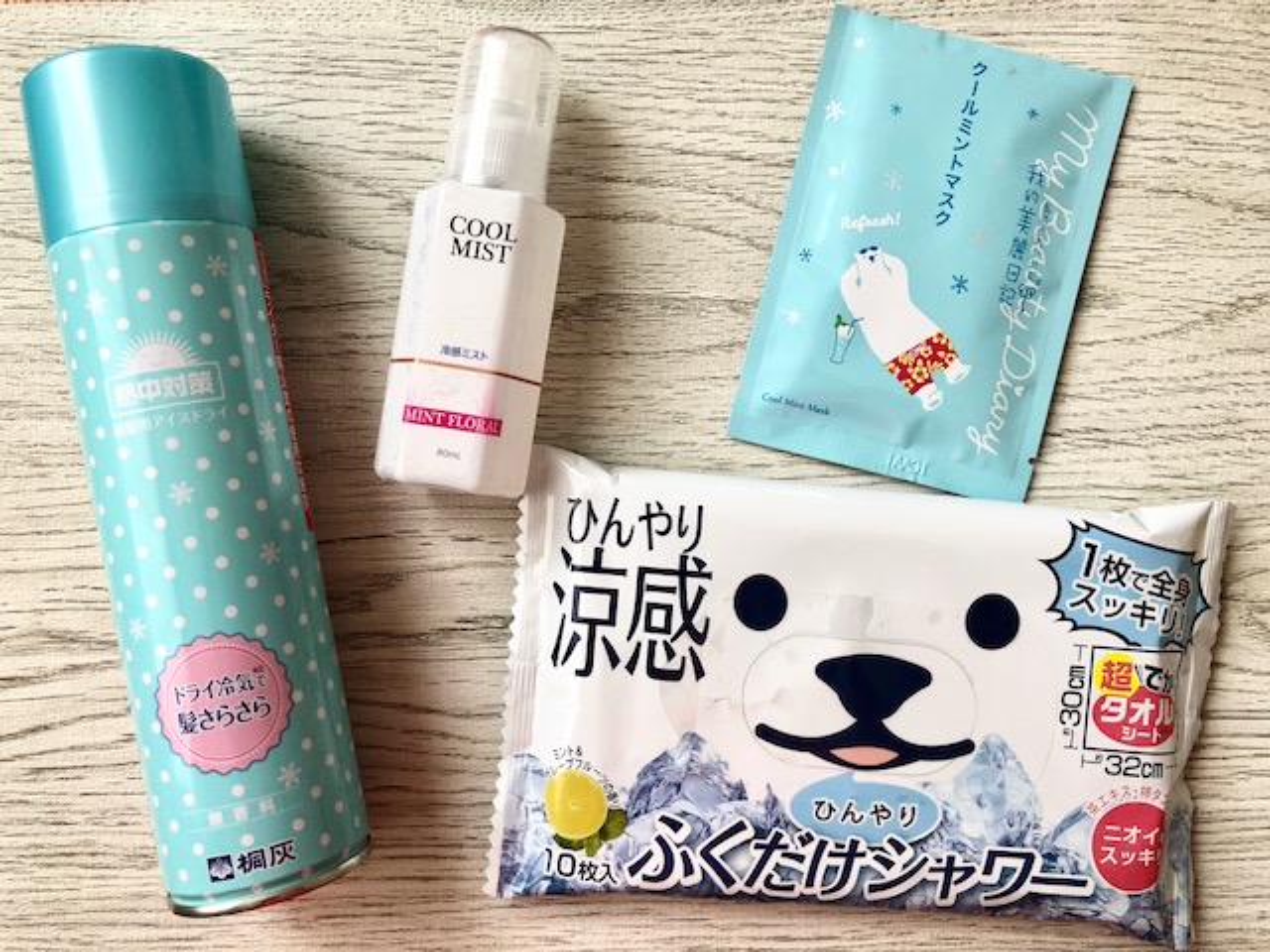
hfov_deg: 63.4
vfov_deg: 49.7
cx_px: 635
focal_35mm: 28
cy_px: 476
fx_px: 1027
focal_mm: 4
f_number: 1.8
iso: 40
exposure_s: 1/24
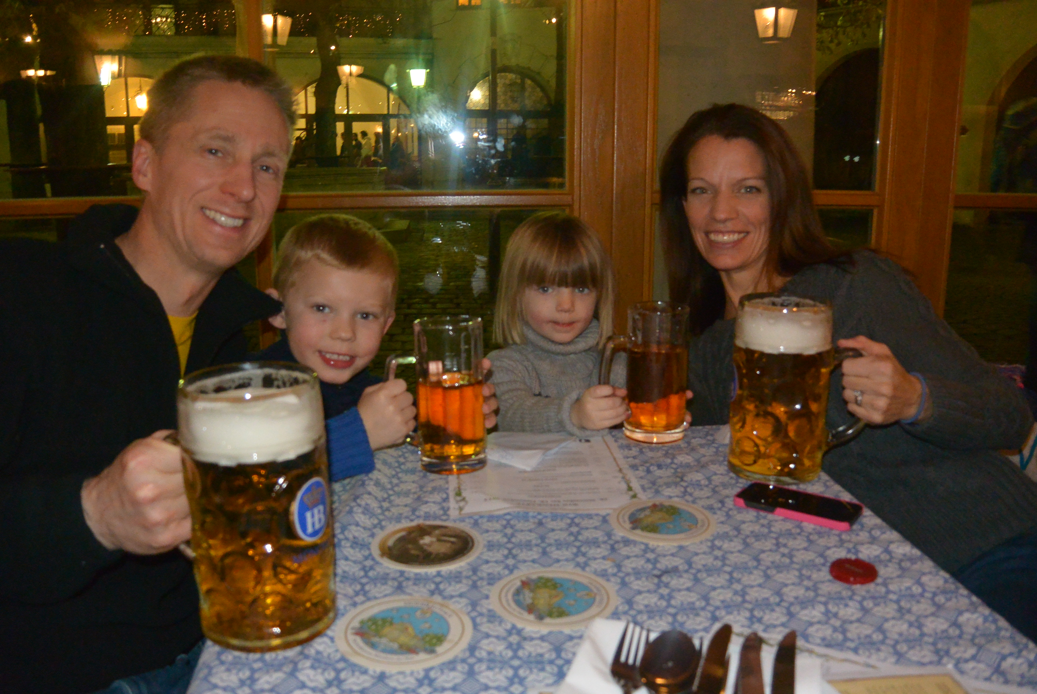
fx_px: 836
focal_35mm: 29
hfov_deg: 63.6
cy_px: 347
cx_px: 518
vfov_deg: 45.1
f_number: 3.5
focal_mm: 11
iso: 1000
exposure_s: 1/30
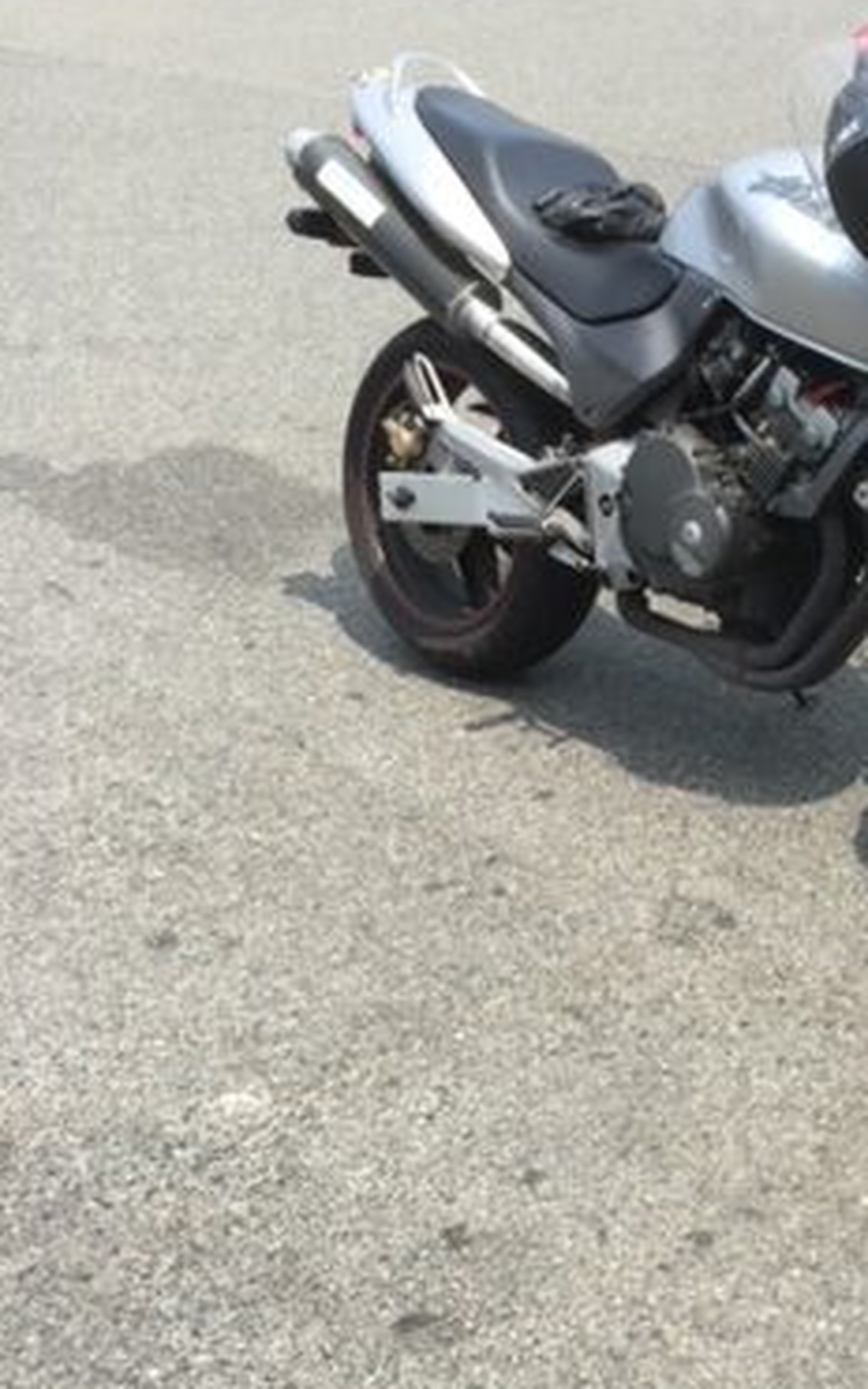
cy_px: 1026
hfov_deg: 23.4
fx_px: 2005
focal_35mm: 53
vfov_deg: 37.3
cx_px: 872
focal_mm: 4.15
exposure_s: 1/1041
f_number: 2.2
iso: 32
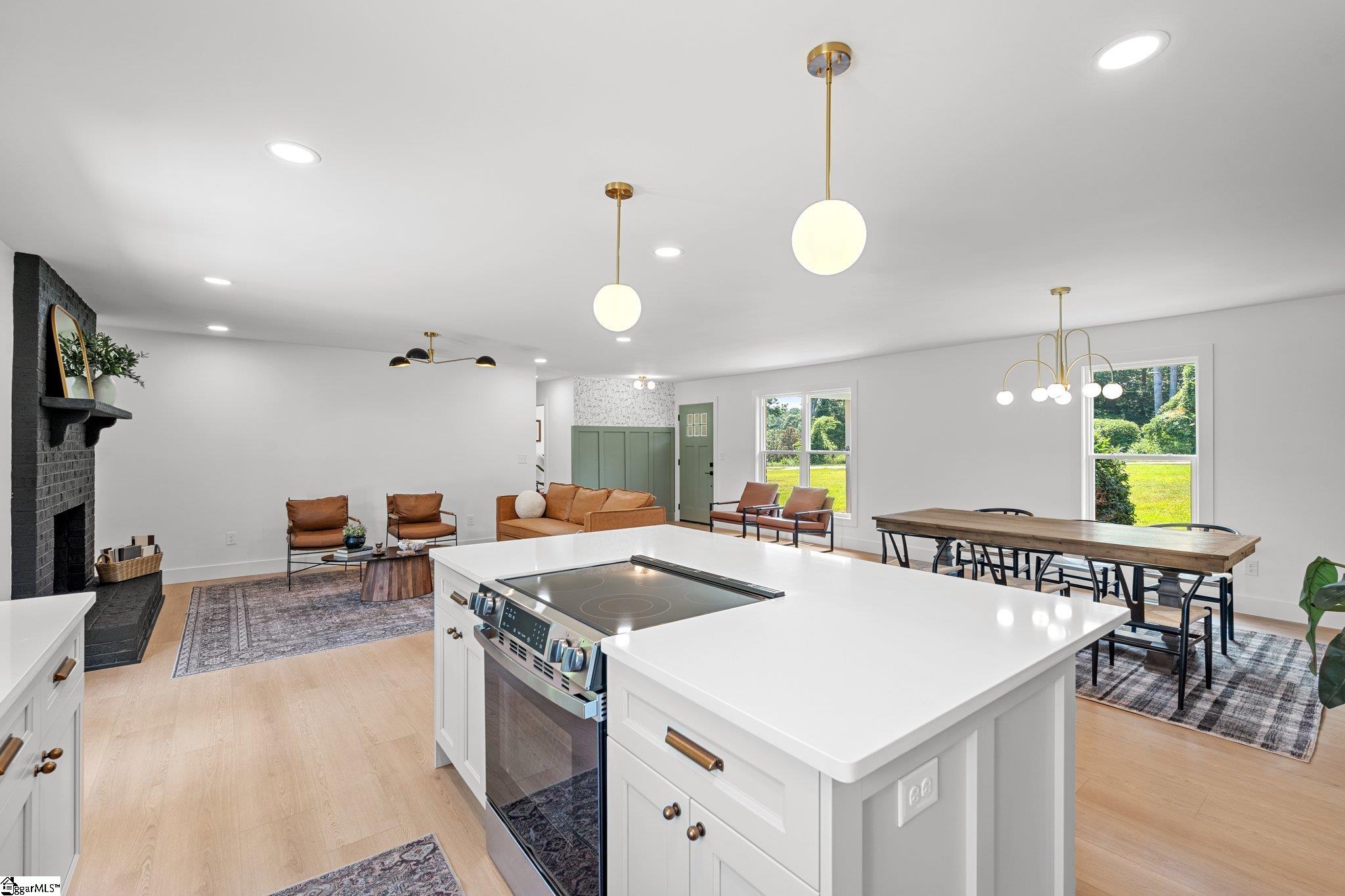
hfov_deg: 96.7
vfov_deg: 73.7
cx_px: 672
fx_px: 598
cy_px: 448
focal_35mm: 16
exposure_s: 1/13
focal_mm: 16
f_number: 9
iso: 250
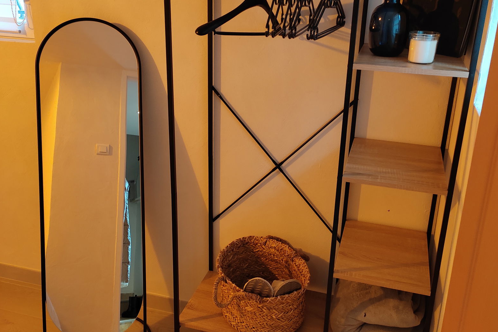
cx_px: 253
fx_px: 512
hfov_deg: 51.9
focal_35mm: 37
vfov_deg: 35.9
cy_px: 146
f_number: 1.79
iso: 520
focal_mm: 4.74
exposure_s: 1/33
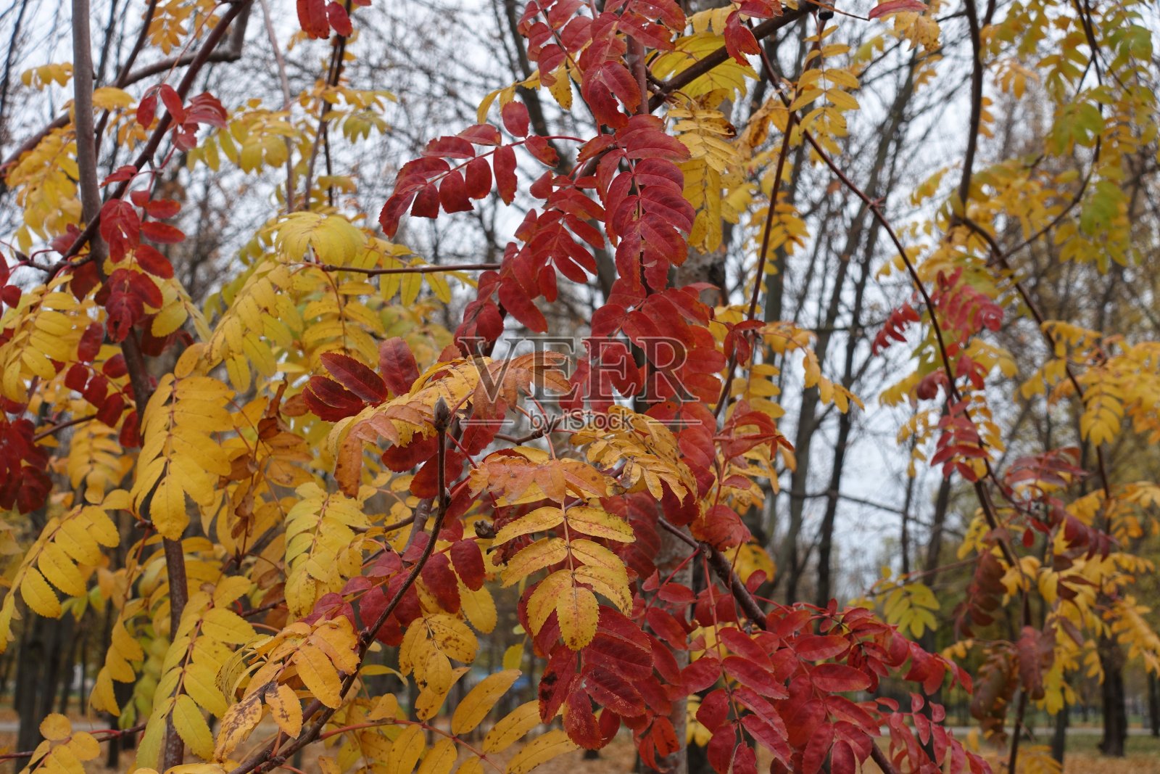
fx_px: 1482
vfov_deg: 29.2
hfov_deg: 42.7
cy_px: 387
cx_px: 580
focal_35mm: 46
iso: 125
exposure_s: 1/100
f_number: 5.6
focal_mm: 16.84
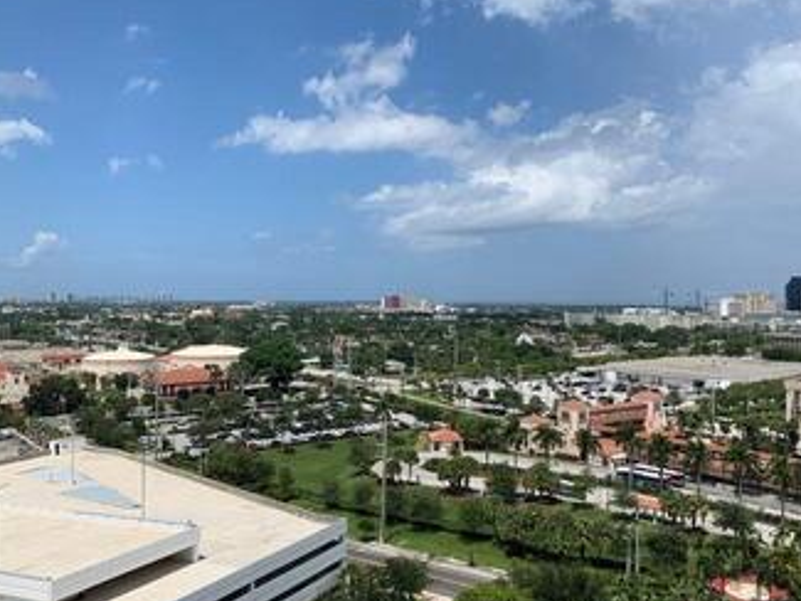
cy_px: 298
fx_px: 741
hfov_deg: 56.7
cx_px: 434
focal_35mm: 32
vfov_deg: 44.2
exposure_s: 1/4098
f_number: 1.8
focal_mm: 4.25
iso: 25
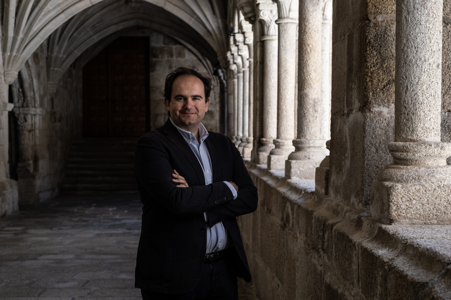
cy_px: 150
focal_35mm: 53
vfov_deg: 25.5
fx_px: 664
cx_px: 226
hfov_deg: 37.5
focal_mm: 35
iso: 250
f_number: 4
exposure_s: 1/250
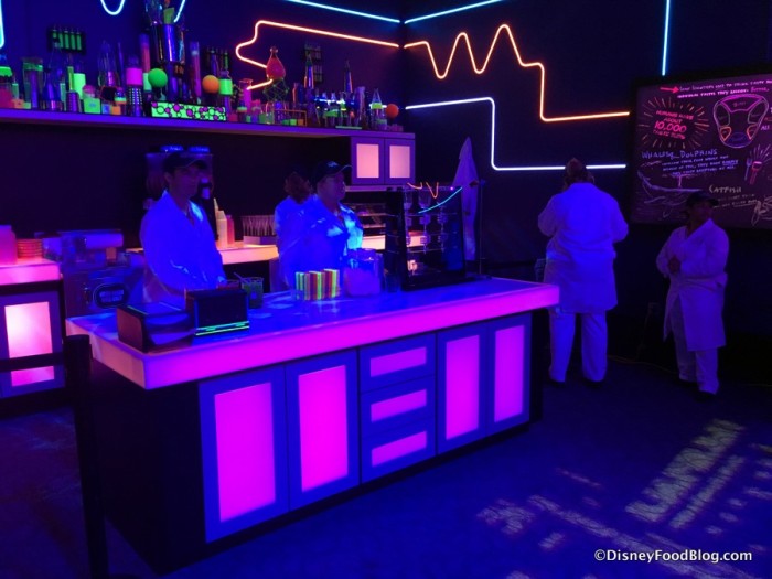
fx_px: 647
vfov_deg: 48.2
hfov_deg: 61.7
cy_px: 290
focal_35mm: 29
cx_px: 386
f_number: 2.2
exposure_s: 1/17
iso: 200
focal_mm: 4.15
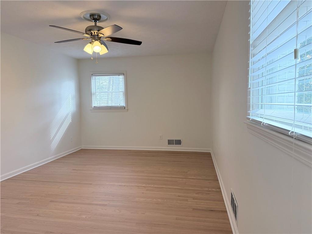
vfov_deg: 56.8
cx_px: 156
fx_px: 216
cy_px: 117
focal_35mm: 24
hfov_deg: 71.6
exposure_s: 1/167
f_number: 1.78
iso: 160
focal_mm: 6.76
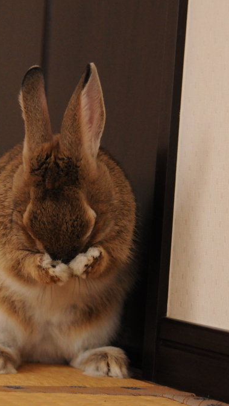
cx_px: 69
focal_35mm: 155
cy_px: 203
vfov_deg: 13.9
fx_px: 1670
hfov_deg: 7.8
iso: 1600
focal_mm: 65
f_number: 5
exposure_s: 1/250
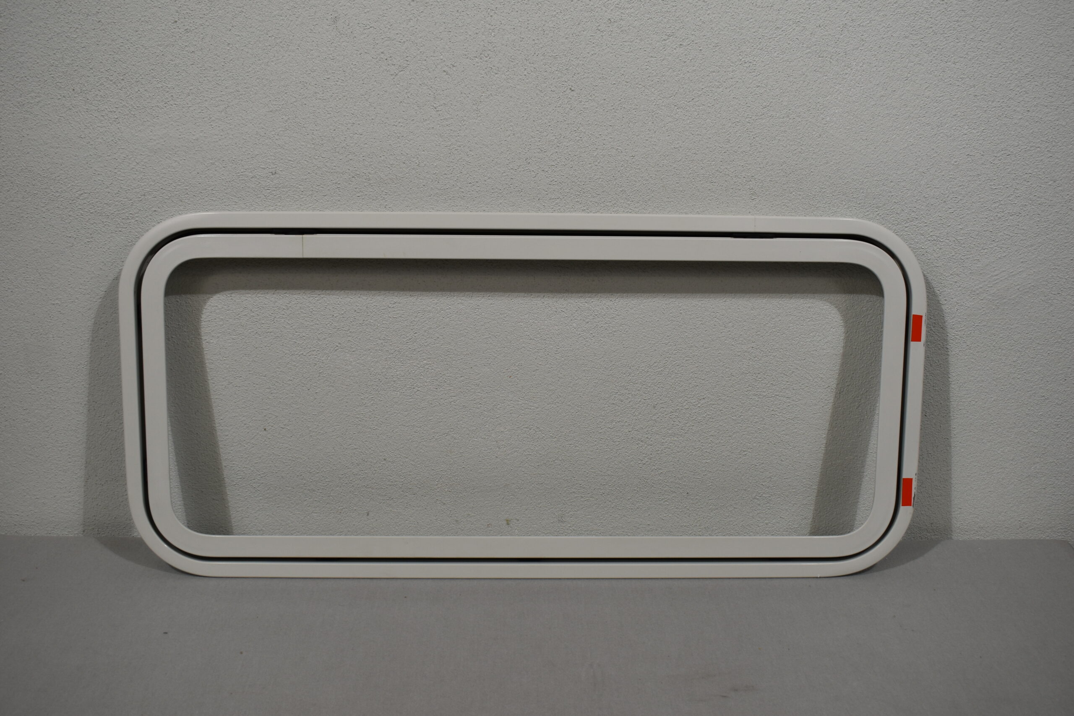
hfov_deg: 51.3
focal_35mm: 38
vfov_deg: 35.5
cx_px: 537
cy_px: 358
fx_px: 1119
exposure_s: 1/125
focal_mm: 25
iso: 250
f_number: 5.6
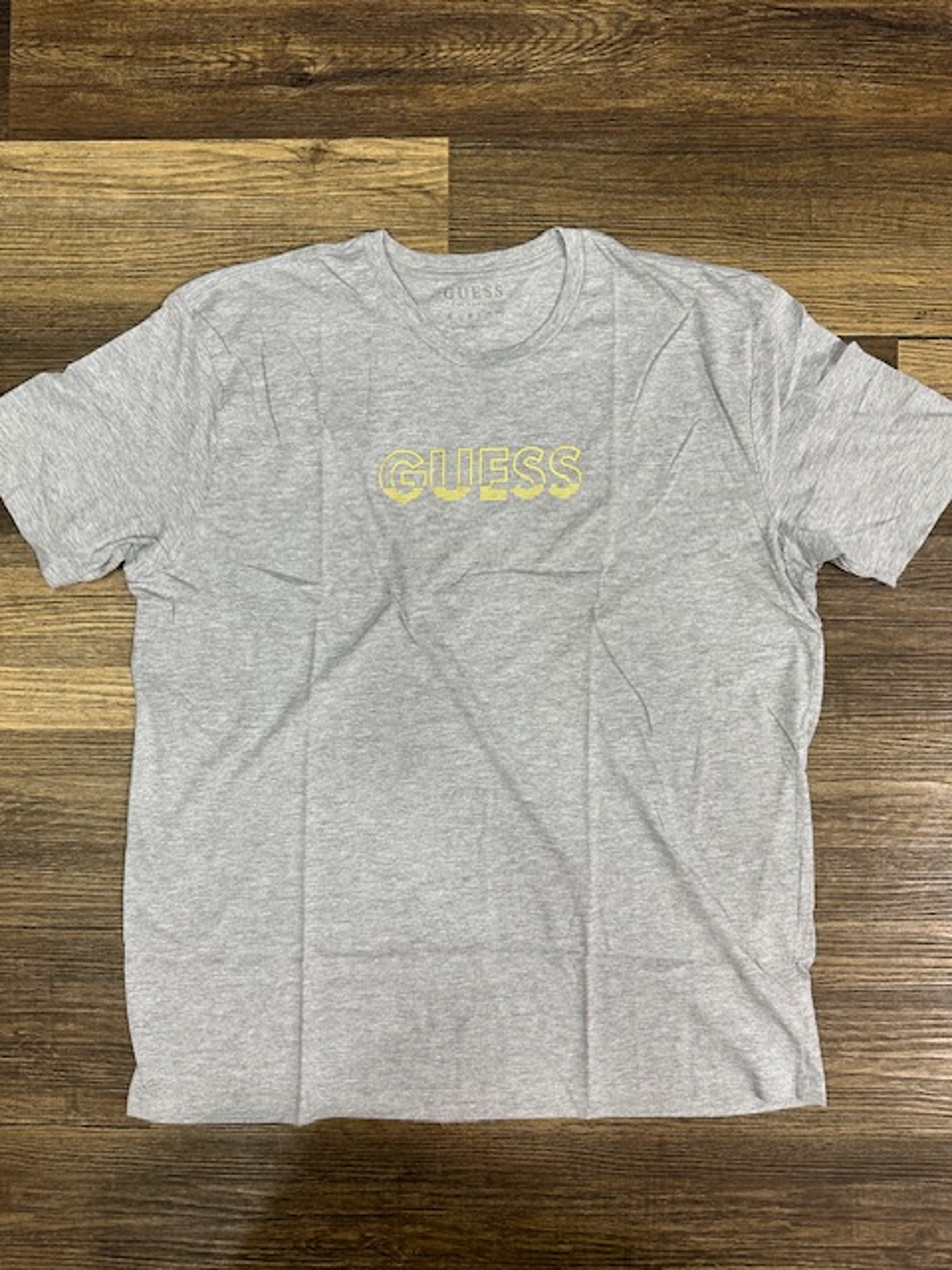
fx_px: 880
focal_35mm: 24
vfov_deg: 71.6
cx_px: 476
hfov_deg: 56.8
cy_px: 635
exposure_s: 1/50
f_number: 1.78
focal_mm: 6.86
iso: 125
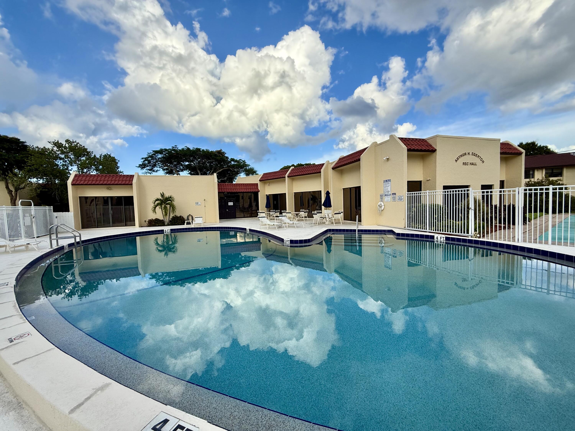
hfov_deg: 102.1
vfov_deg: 85.7
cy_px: 216
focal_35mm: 14
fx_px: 233
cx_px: 288
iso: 50
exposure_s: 1/1368
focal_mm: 2.22
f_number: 2.2
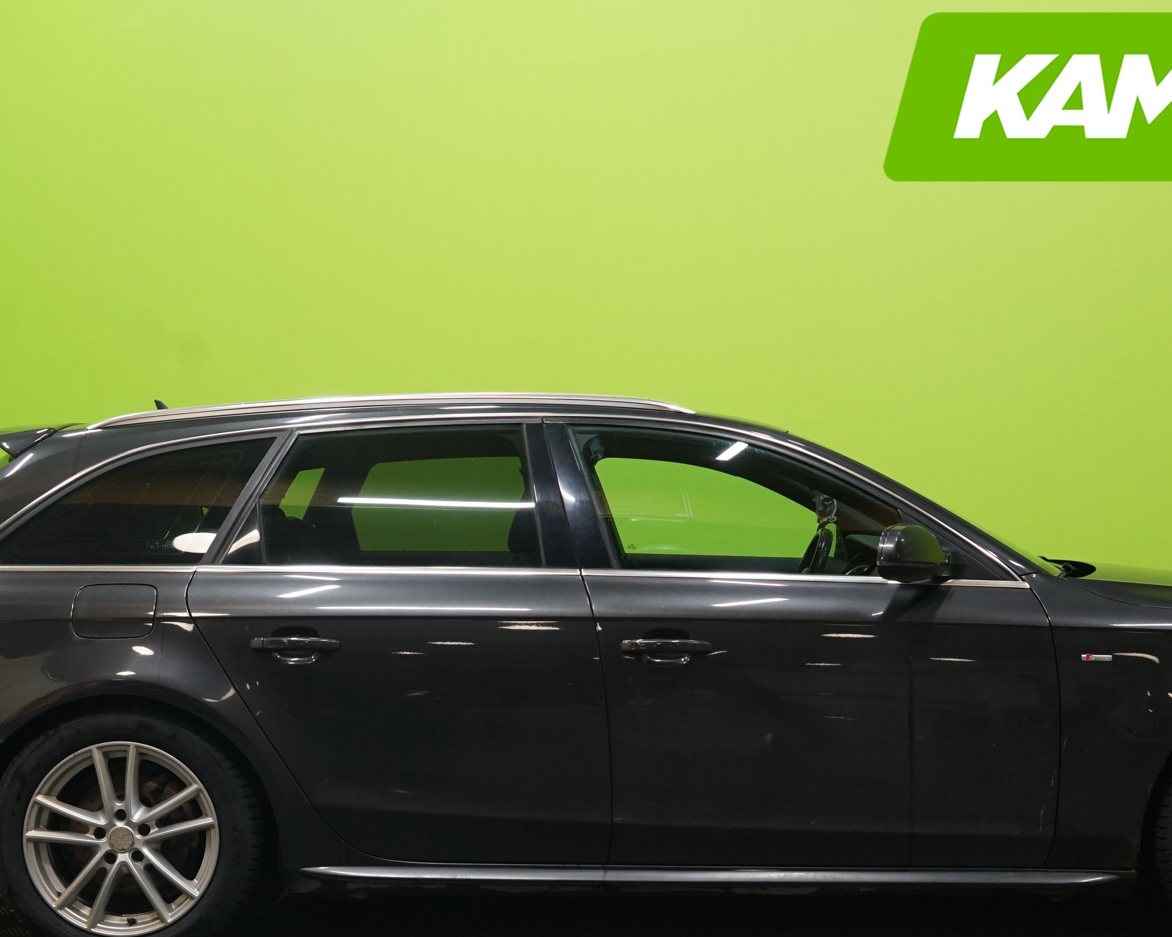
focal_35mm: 52
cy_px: 605
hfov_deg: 36.0
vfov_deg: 29.0
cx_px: 636
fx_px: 1804
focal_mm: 33
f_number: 5
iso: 1250
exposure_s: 1/25
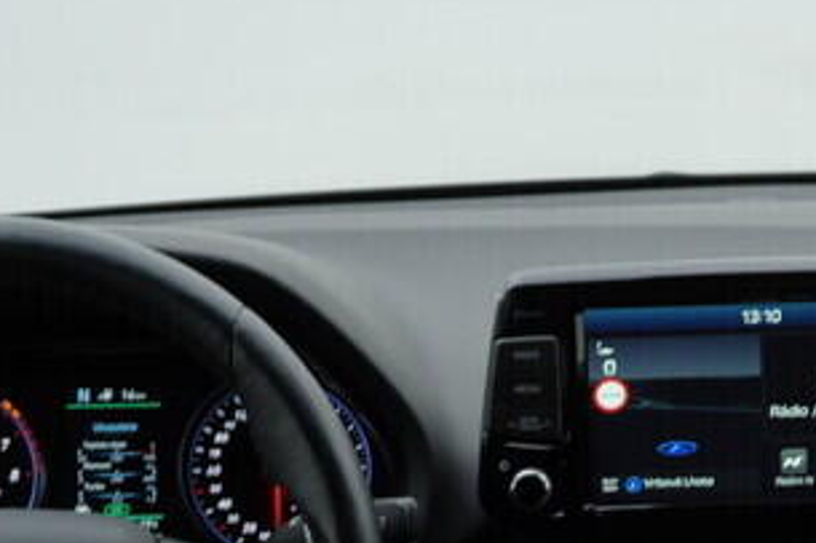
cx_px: 781
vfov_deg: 10.9
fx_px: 2741
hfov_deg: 16.6
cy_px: 788
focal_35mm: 121
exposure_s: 1/60
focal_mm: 24
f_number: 4
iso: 125
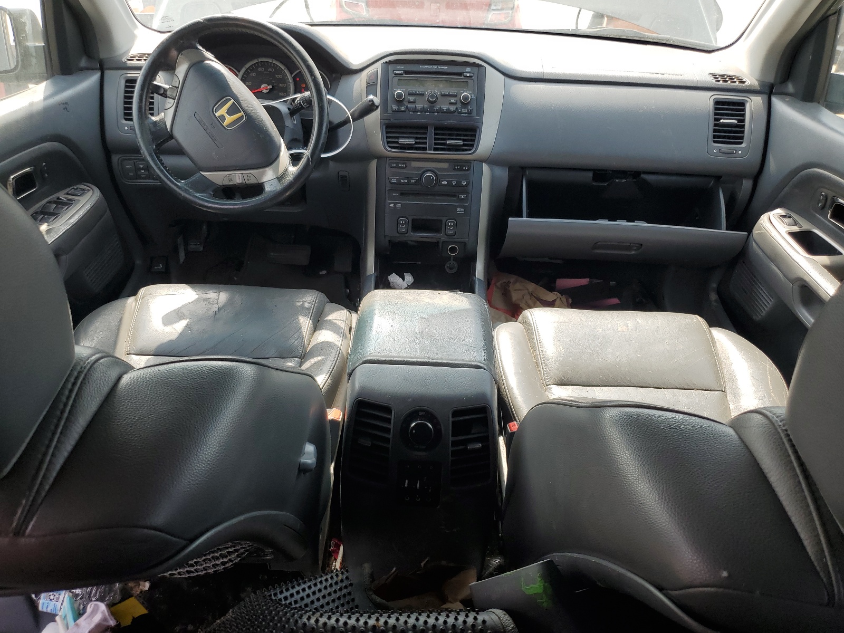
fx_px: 634
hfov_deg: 67.3
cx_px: 422
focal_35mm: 26
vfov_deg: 53.1
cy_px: 316
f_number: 1.5
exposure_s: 1/455
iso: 50
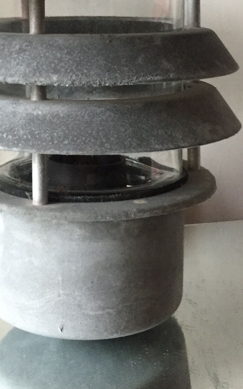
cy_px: 56
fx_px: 699
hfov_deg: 19.7
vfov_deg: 30.0
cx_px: 89
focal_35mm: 66
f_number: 2.2
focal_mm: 4.15
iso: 250
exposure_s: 1/20
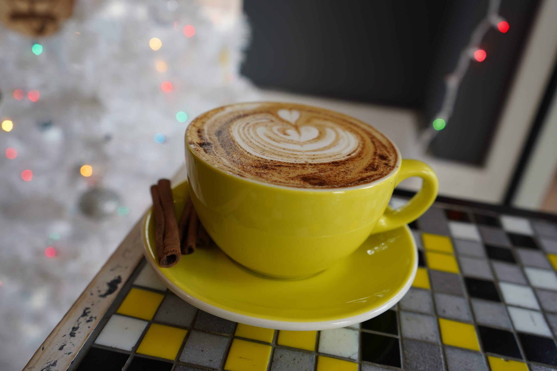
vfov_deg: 45.0
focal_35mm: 29
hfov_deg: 63.7
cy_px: 186
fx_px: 449
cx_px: 278
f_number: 4
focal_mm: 29
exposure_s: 1/40
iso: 100
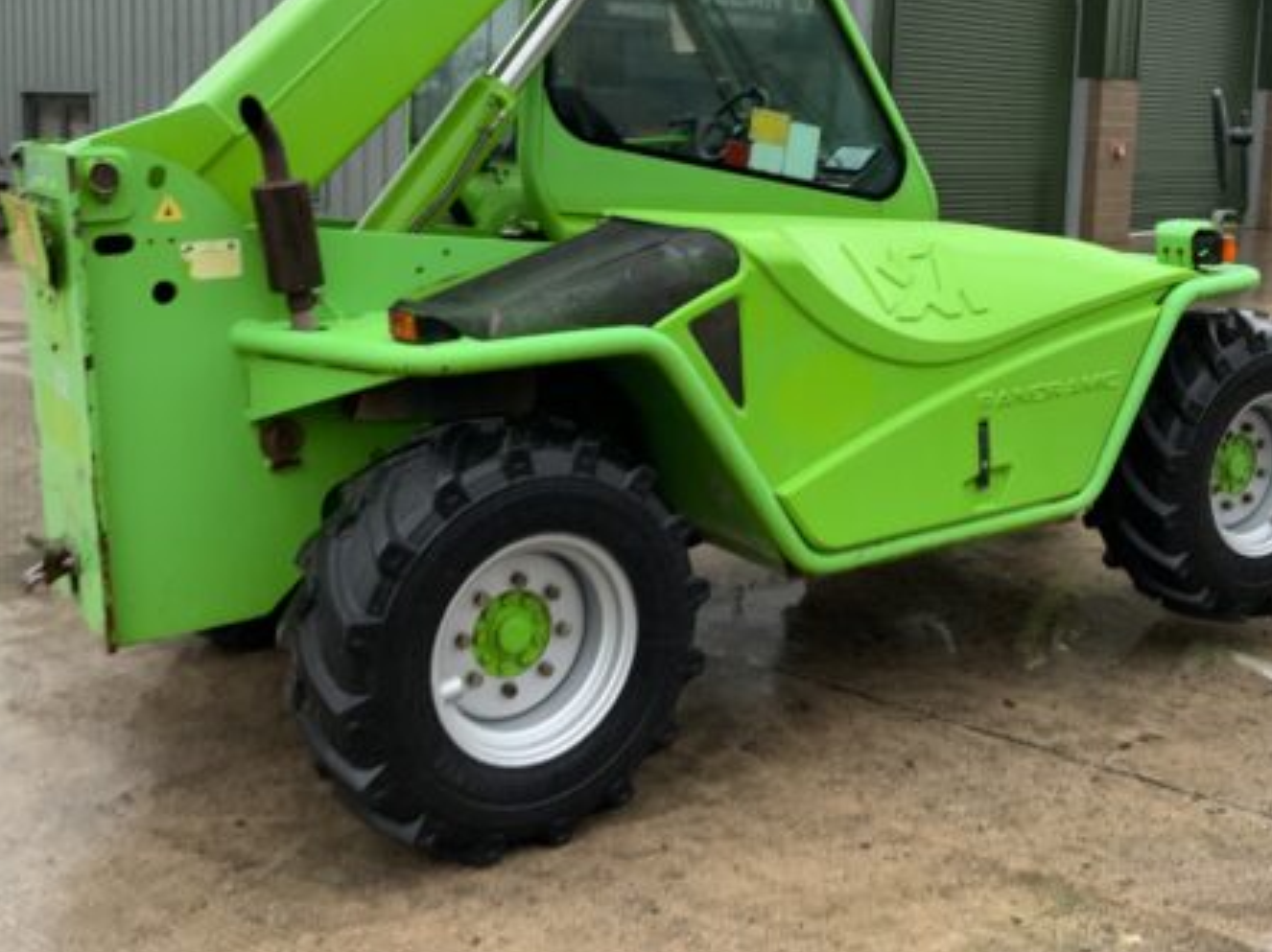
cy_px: 308
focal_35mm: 42
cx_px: 734
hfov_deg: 44.7
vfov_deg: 34.0
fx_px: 1542
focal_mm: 3
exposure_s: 1/86
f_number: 1.8
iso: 64
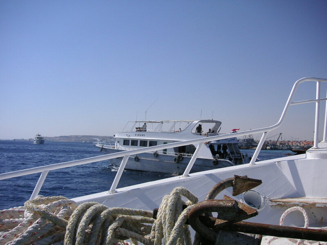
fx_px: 350
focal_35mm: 37
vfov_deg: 38.7
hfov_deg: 50.1
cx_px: 164
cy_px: 122
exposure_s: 1/350
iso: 50
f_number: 6.7
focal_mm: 6.1
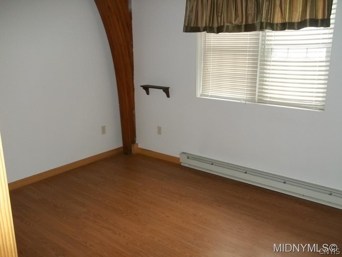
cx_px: 171
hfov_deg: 56.8
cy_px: 128
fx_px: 316
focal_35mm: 32
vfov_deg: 44.2
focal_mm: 5.7
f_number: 2.9
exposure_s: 1/30
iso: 160
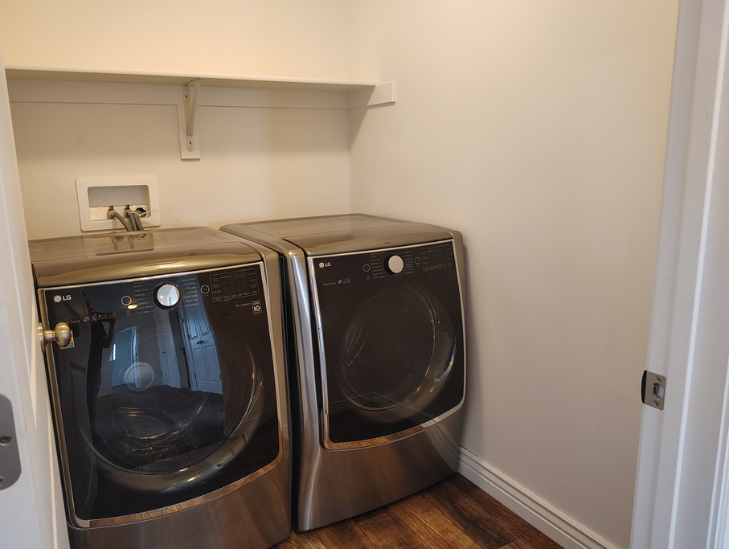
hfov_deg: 65.2
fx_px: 569
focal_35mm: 27
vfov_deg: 51.5
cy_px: 271
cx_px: 353
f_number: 1.8
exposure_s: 1/60
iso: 778
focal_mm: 5.56
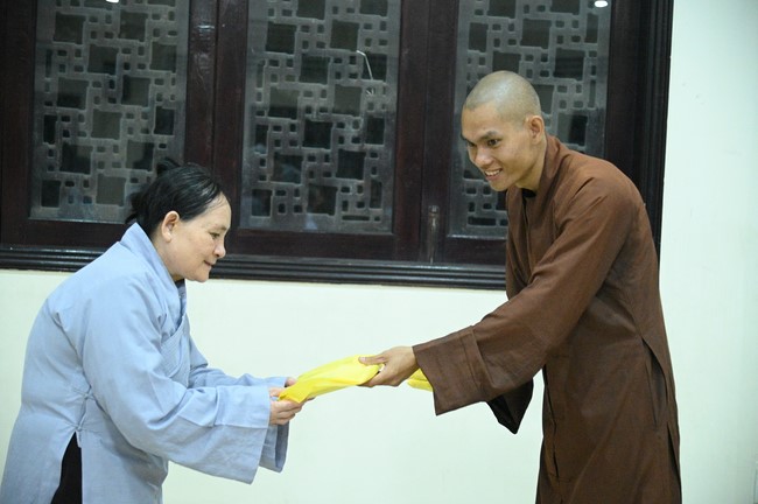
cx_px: 379
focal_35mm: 65
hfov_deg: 31.0
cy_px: 252
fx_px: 1367
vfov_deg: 20.9
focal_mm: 65
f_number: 4
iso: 20000
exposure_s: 1/250
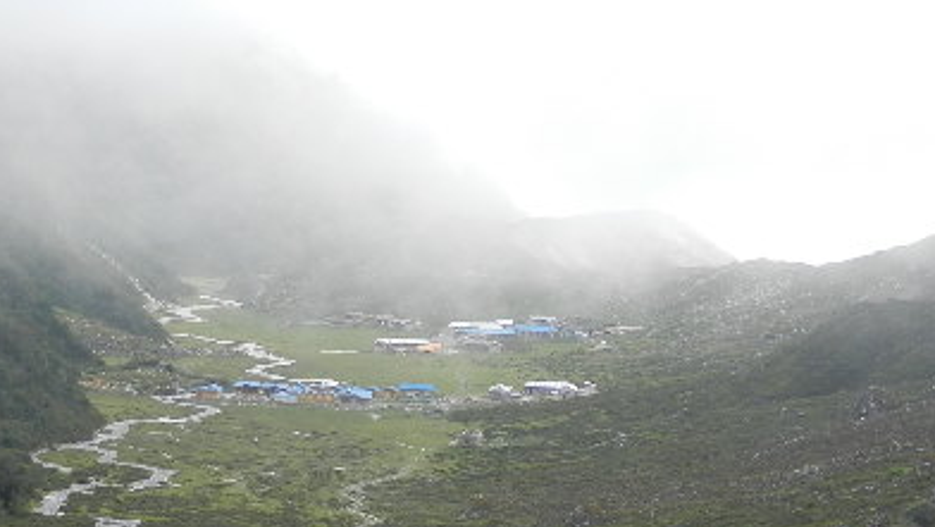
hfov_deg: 14.2
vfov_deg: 8.0
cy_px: 362
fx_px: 3746
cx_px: 334
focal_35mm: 151
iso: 160
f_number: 4.6
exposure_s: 1/200
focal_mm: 12.3
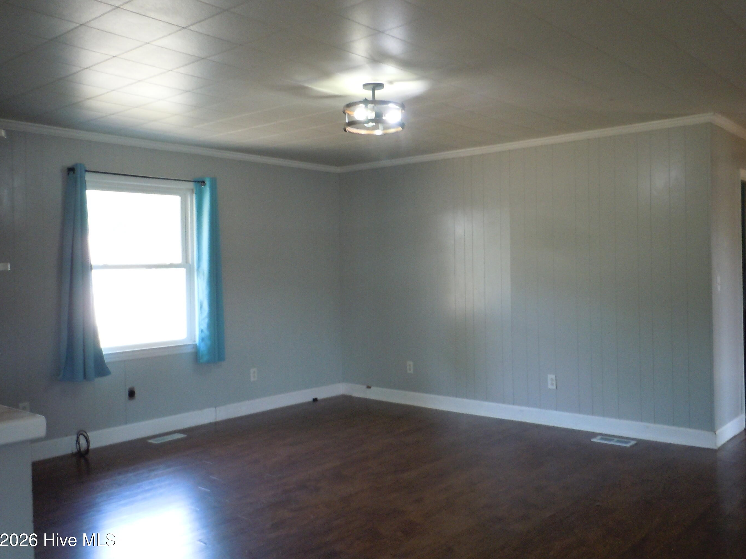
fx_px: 668
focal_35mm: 31
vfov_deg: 45.4
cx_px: 398
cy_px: 259
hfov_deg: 58.3
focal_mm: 5
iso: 400
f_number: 3.7
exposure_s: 1/40
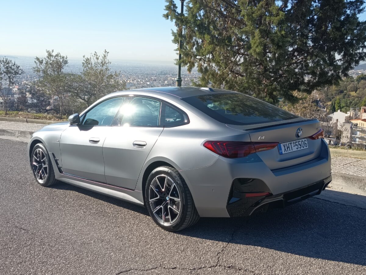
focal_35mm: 40
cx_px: 183
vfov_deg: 36.0
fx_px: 423
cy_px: 138
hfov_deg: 46.8
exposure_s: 1/411
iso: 50
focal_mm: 5.24
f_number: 1.7
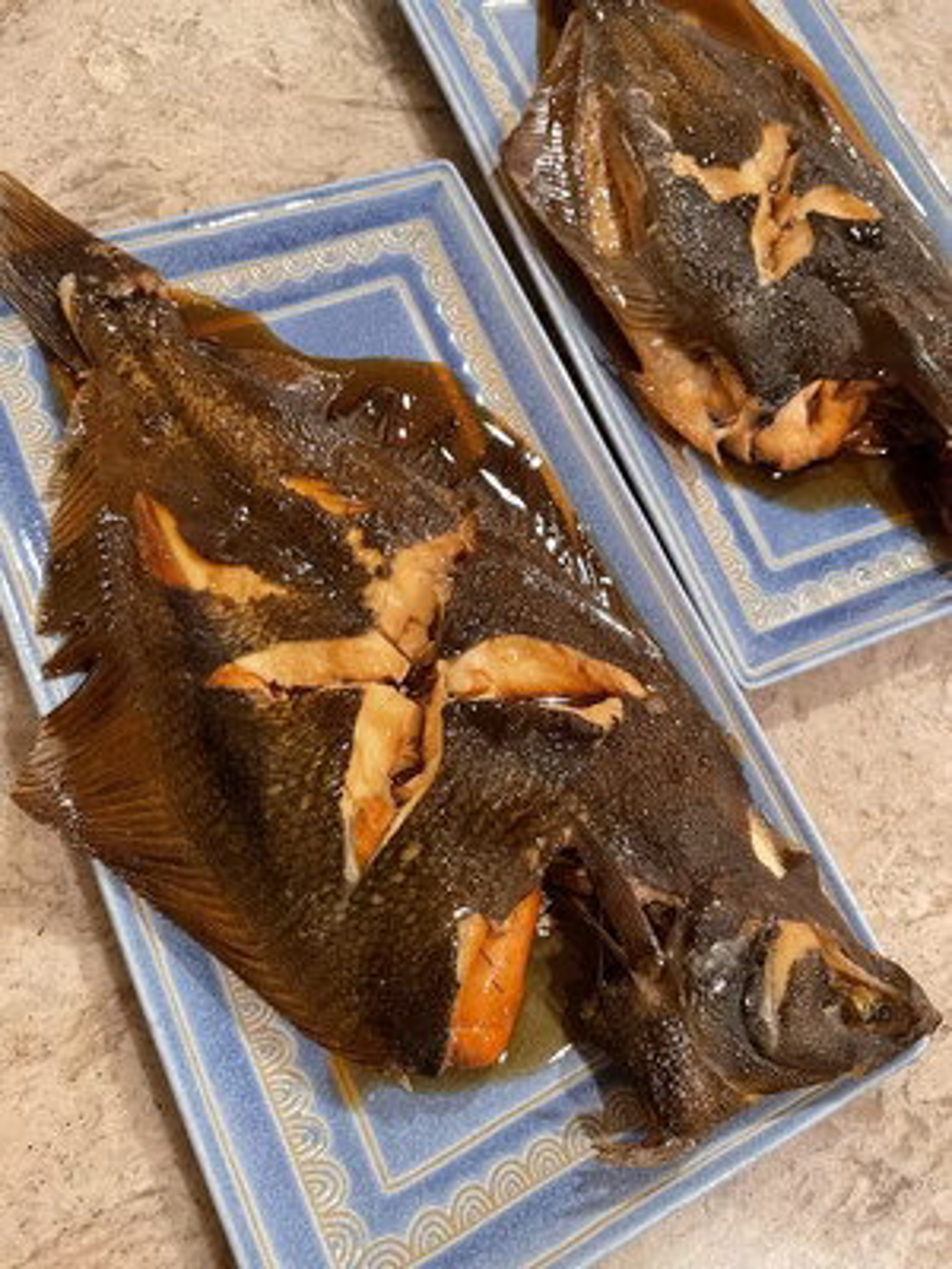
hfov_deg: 53.1
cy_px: 634
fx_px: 953
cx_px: 476
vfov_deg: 67.3
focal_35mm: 26
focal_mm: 4.2
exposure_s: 1/60
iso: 500
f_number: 1.6
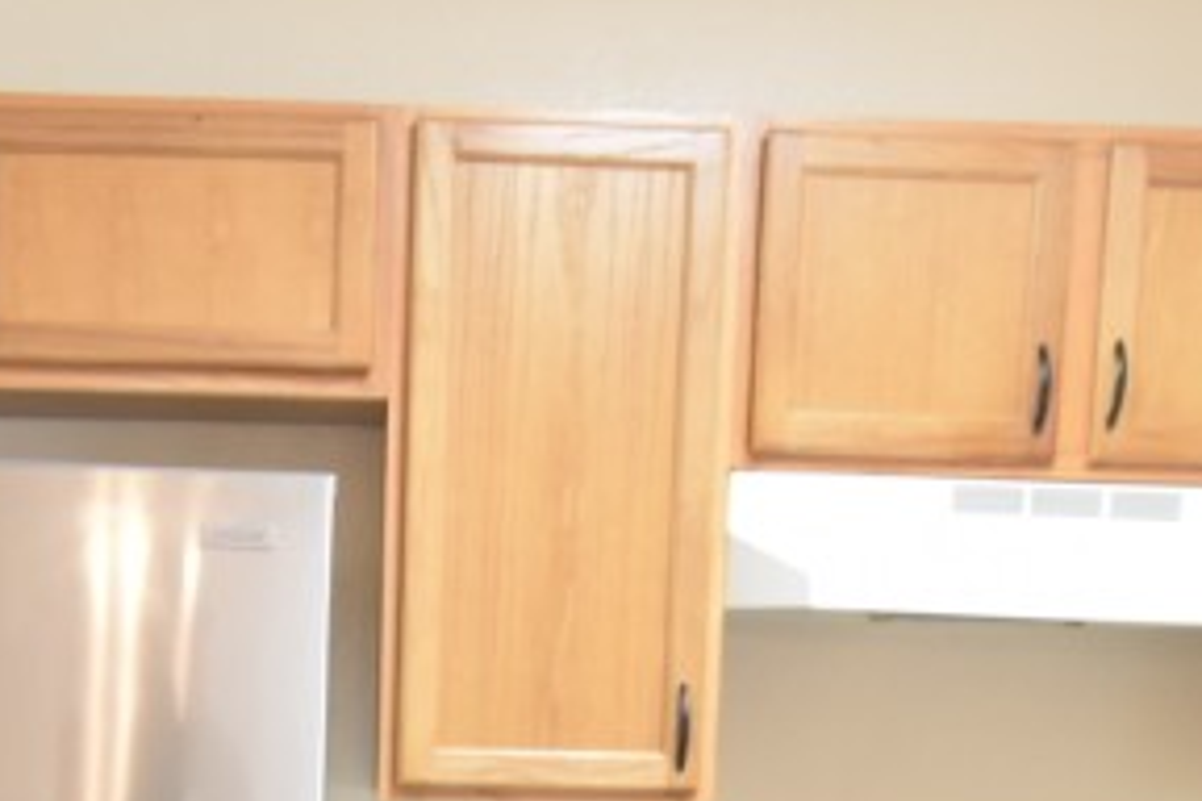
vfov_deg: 21.3
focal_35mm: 60
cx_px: 363
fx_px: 2003
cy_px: 922
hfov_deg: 33.0
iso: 800
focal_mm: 10
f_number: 3.5
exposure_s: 1/30
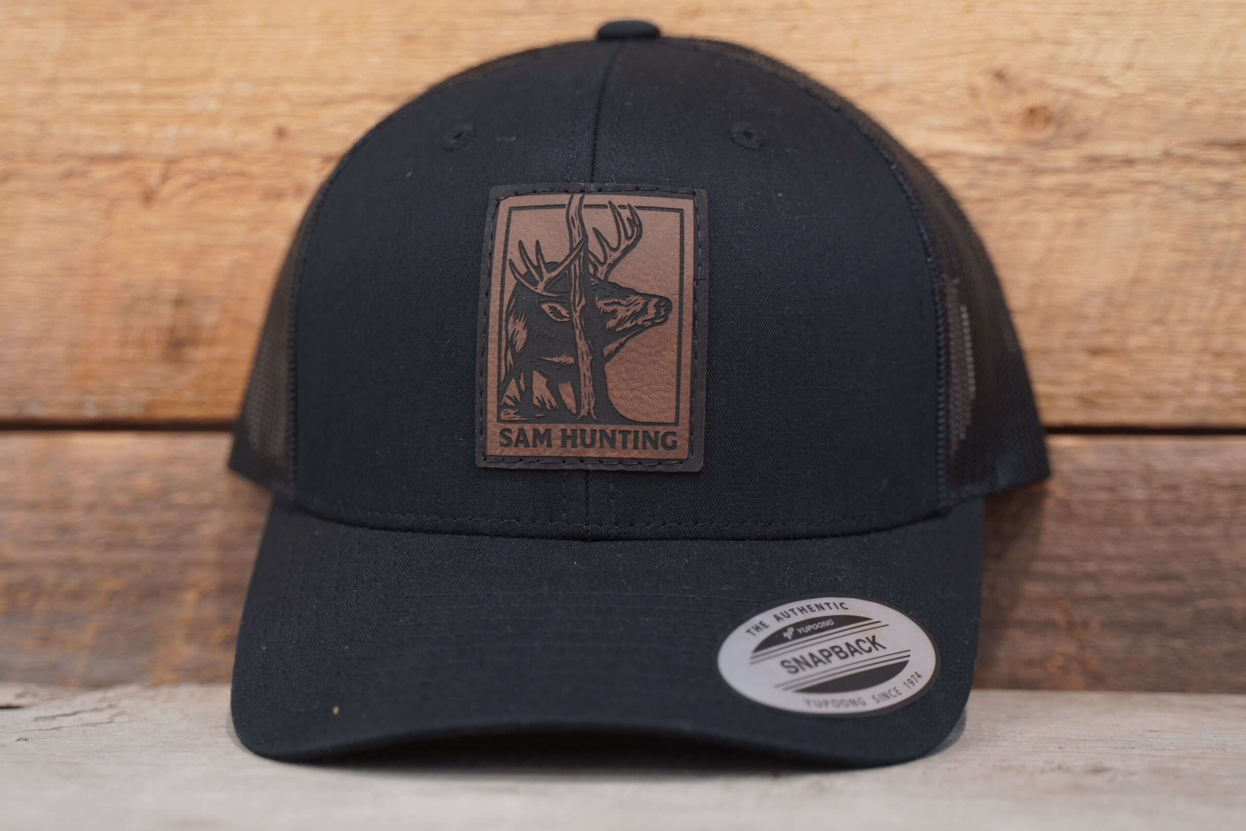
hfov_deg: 26.0
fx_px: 2700
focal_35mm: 78
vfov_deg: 17.5
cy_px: 416
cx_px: 623
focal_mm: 52
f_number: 3.2
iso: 250
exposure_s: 1/6
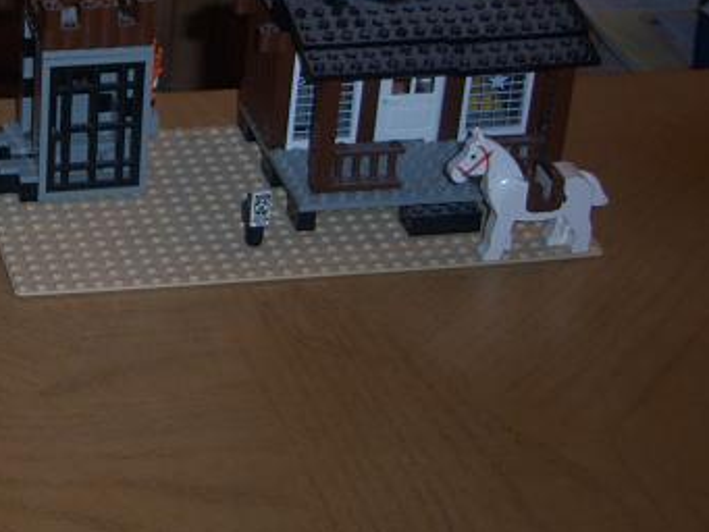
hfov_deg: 16.1
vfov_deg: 12.3
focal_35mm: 120
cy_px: 48
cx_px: -17
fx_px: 2459
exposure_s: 1/60
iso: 80
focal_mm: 11.7
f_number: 3.4
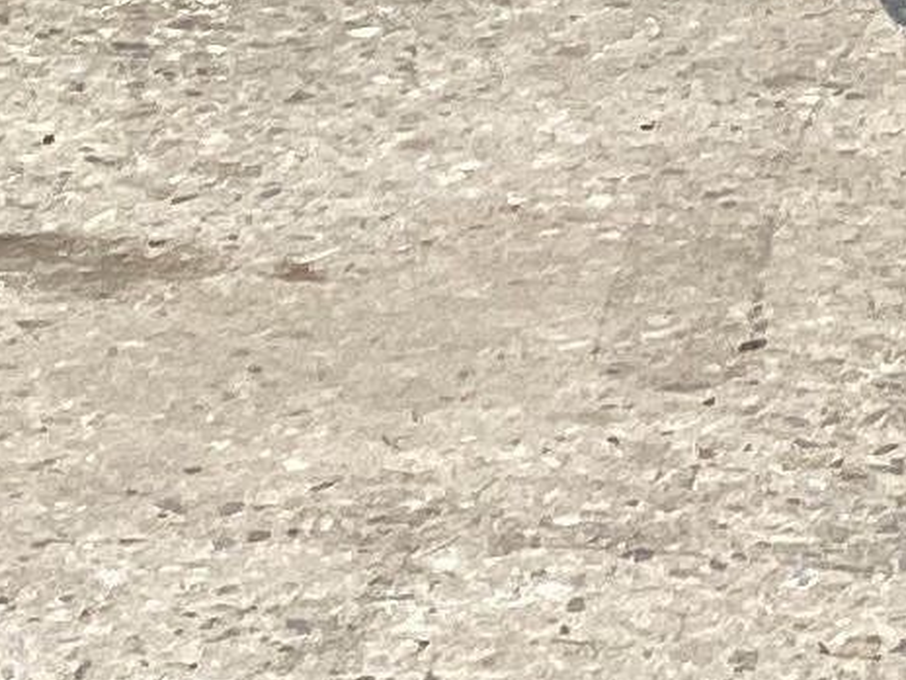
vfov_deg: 6.5
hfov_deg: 8.6
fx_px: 5706
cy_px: -979
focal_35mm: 218
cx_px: 1835
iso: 25
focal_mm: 3.3
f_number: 2.4
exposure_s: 1/1314
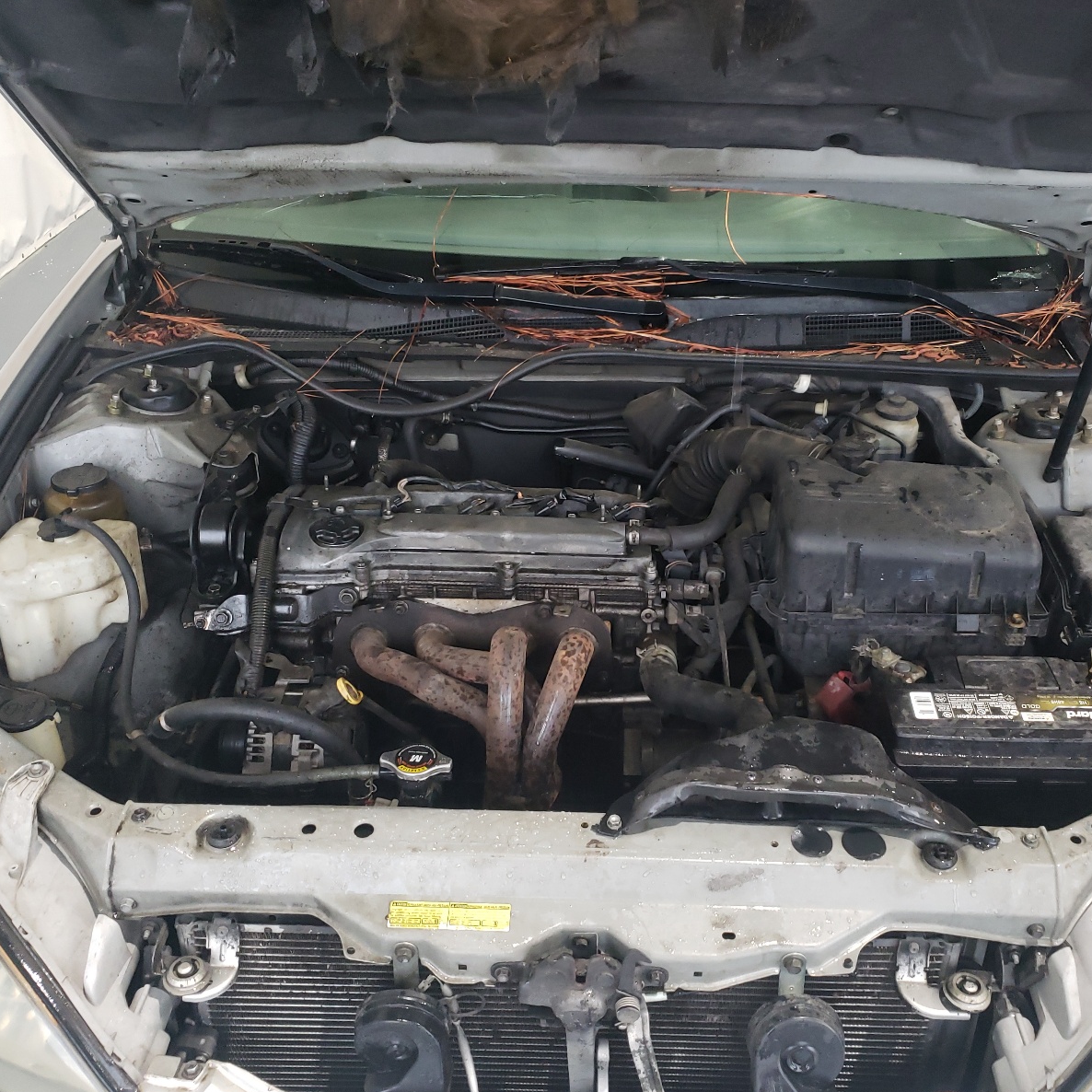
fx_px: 1106
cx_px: 603
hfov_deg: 52.4
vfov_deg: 52.5
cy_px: 552
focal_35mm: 31
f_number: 1.5
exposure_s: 1/60.2
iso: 214
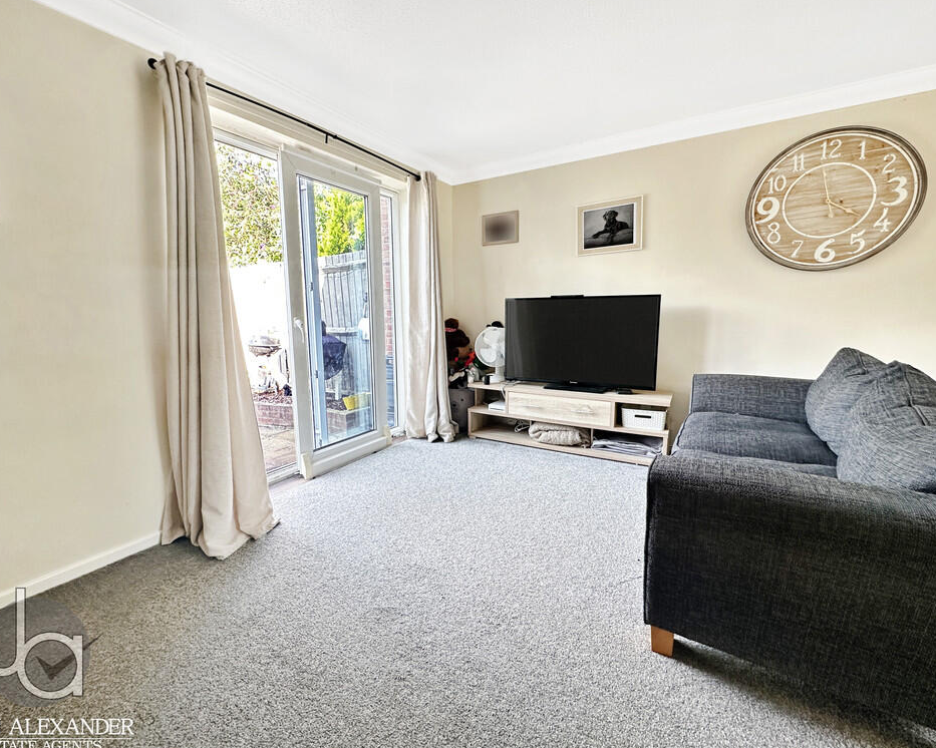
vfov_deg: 84.0
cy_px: 370
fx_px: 415
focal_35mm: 15
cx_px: 458
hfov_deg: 96.8
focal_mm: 2.22
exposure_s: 1/99
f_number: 2.2
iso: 250
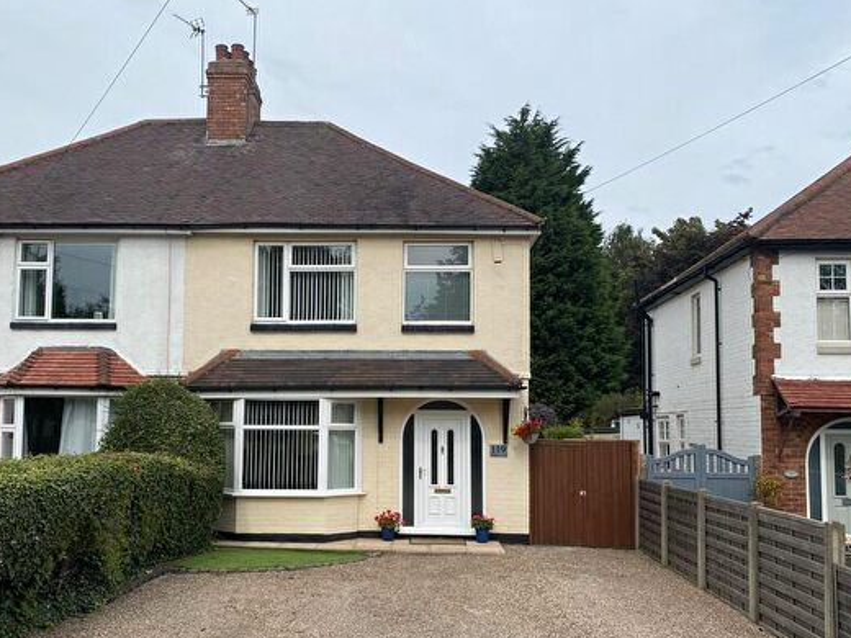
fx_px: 860
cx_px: 373
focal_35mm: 35
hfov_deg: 52.5
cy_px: 372
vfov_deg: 40.6
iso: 32
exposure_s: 1/3040
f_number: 1.8
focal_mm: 4.25
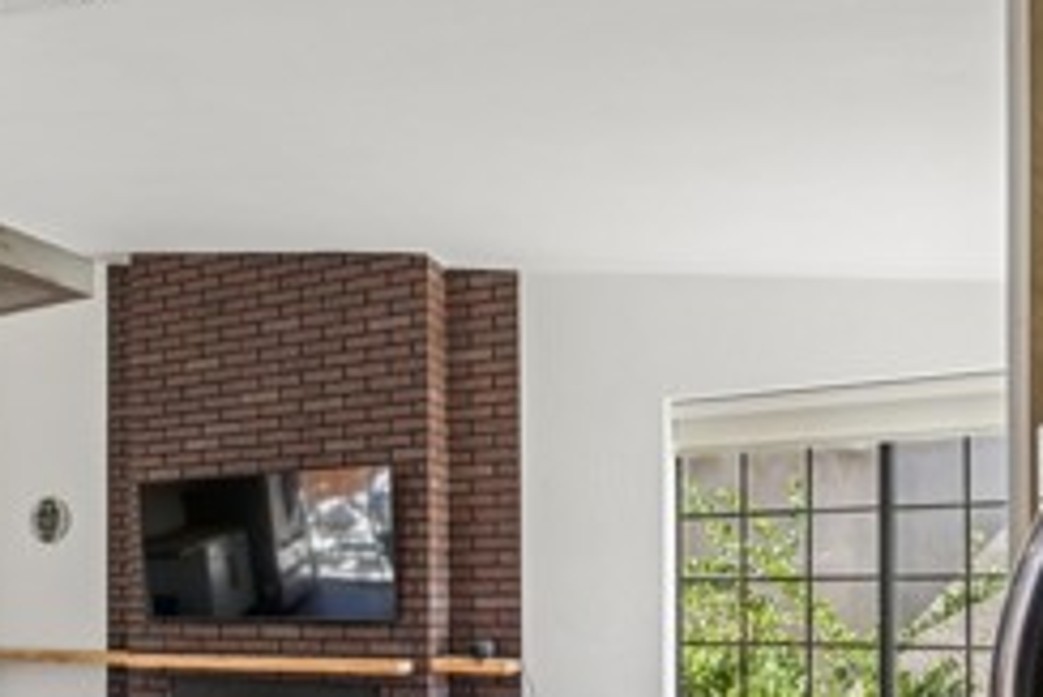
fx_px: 1218
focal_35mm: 42
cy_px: 614
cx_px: -162
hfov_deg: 37.1
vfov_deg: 30.7
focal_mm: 16
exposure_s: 1/30
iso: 400
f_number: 8
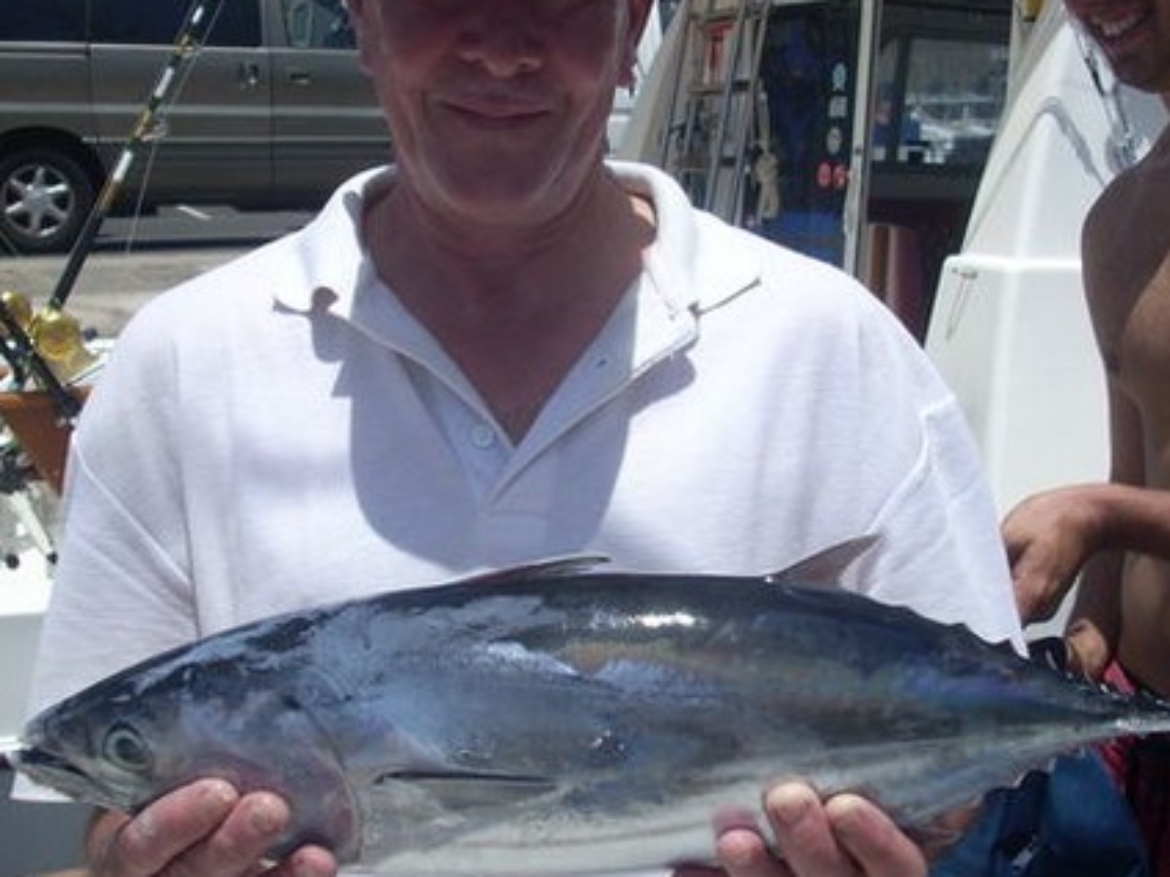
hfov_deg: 34.9
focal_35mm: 55
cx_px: 557
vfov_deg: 26.5
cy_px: 394
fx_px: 1859
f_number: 5.6
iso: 64
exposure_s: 1/439
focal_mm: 6.2
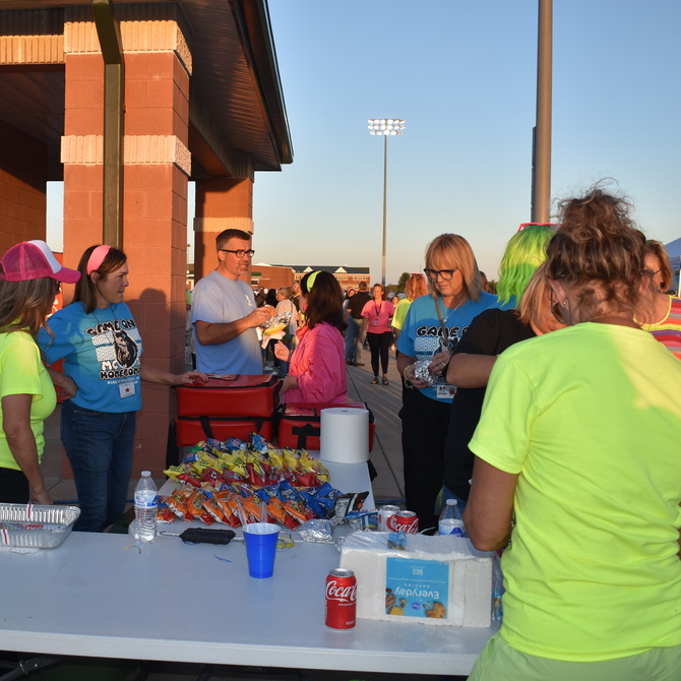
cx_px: 211
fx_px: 868
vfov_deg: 42.8
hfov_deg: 42.1
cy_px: 336
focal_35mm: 39
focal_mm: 20
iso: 100
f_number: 5
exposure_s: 1/250
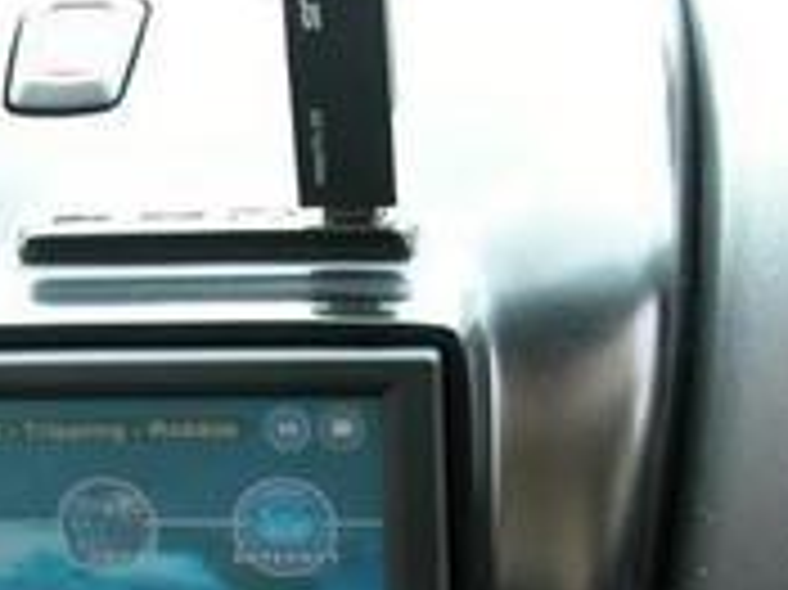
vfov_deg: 15.1
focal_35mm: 96
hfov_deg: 20.3
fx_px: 2184
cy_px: 617
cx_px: 203
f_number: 2.8
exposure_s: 1/52.1
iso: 100
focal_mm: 9
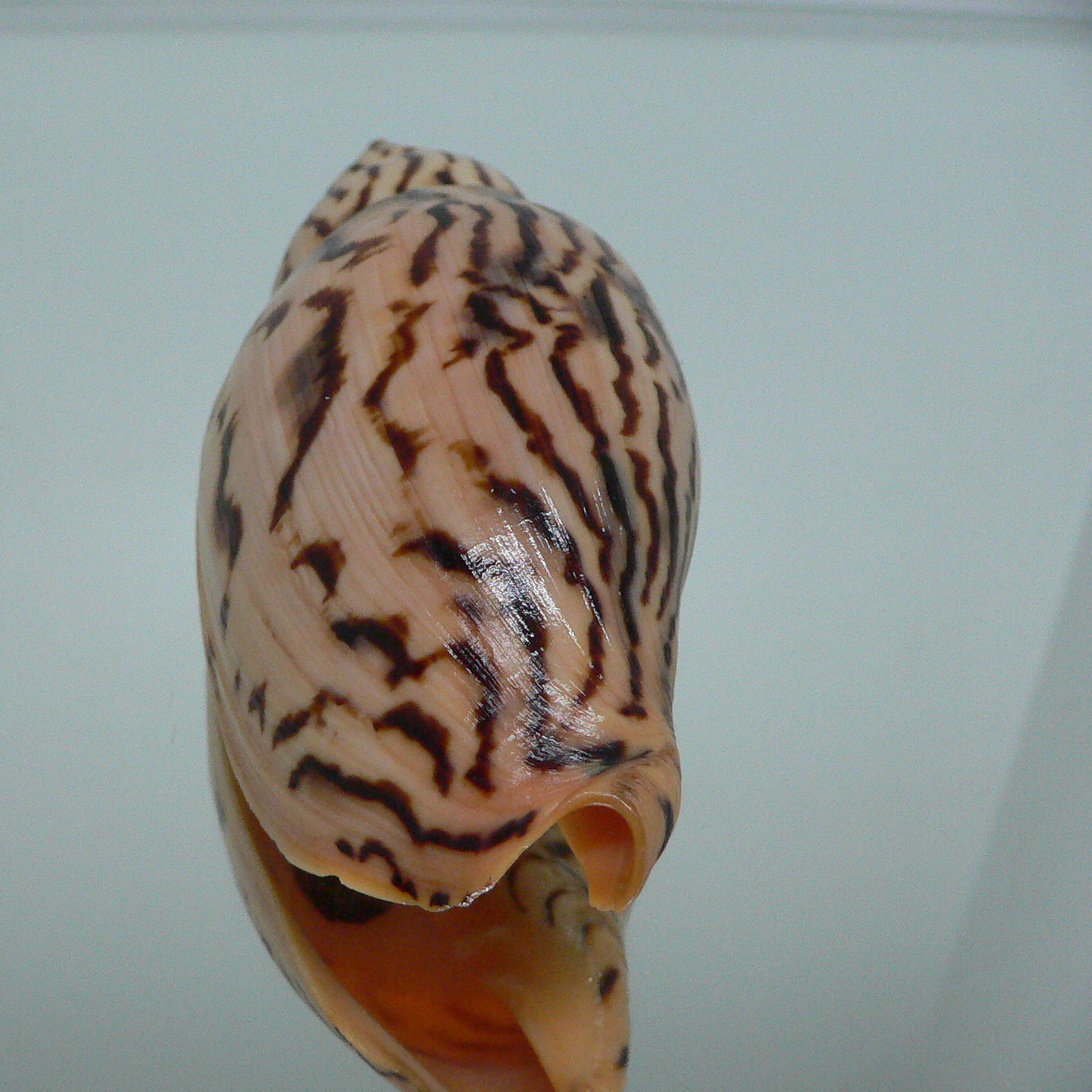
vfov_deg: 40.0
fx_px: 1499
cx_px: 391
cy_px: 549
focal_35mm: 42
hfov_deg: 39.7
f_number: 2.8
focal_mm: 4.6
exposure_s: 1/60
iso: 200
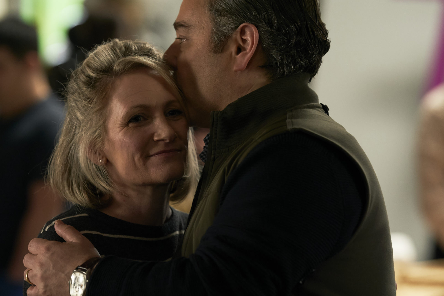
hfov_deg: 11.5
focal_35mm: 178
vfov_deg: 7.7
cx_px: 228
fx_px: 2195
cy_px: 155
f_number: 2.8
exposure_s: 1/125
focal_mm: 135
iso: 1600
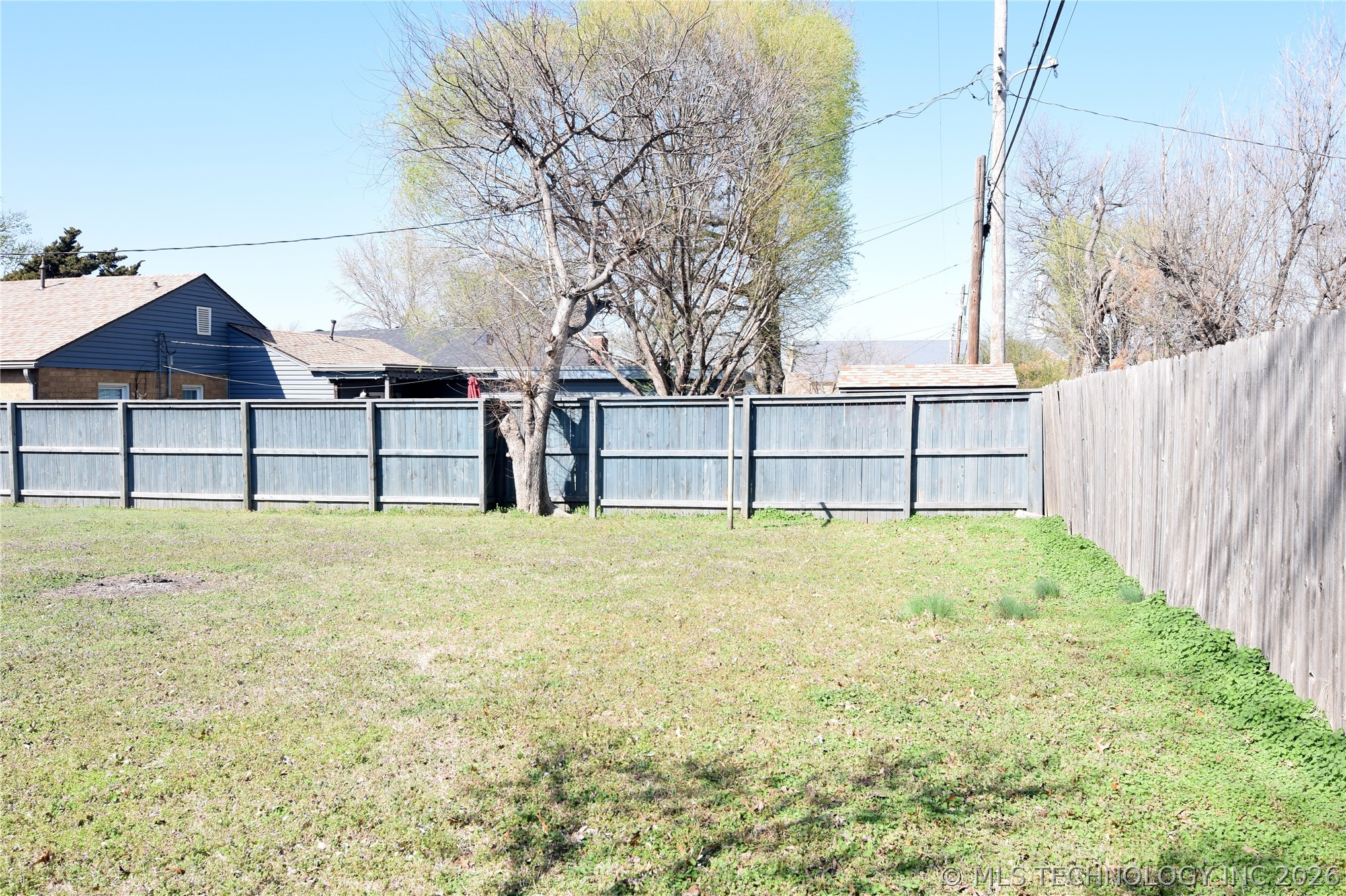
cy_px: 448
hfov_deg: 61.9
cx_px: 673
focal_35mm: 30
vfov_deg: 43.6
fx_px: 1121
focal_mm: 20
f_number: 8
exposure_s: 1/250
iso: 200
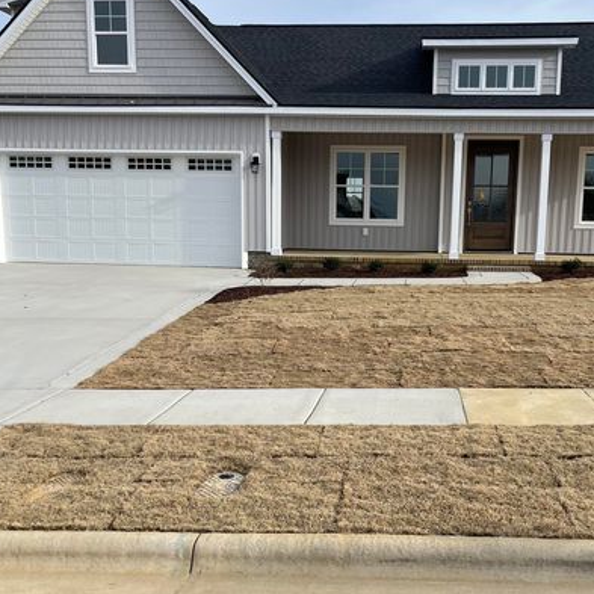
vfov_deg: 42.7
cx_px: 354
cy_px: 336
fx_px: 757
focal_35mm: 39
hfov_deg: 42.6
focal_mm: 5.1
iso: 50
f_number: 1.6
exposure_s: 1/2688
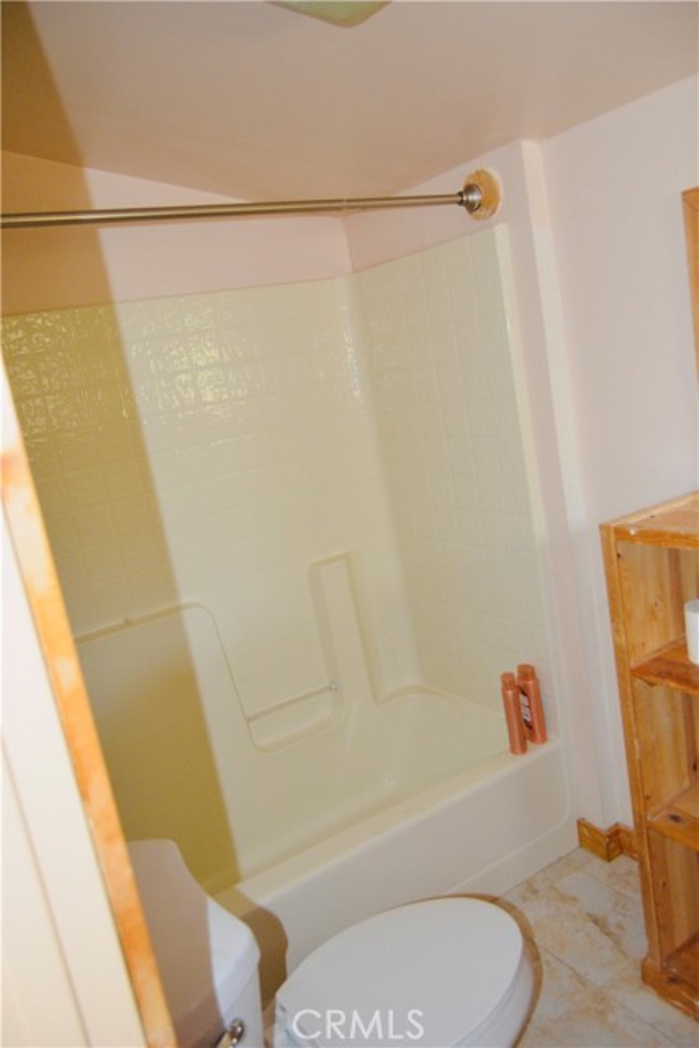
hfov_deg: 48.0
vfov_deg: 67.4
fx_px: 786
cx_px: 350
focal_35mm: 27
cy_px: 524
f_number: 3.5
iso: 2000
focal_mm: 18
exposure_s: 1/60
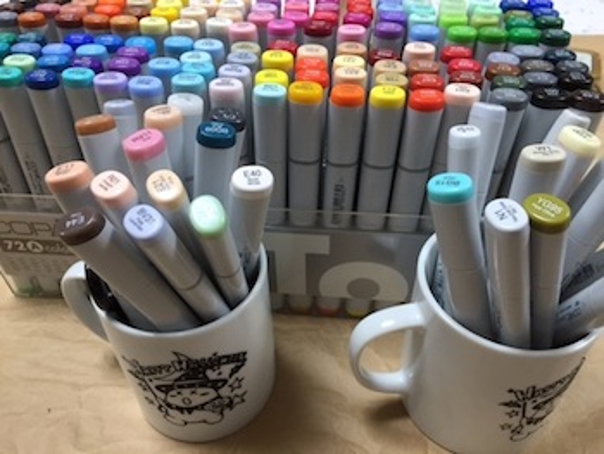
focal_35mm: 29
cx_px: 302
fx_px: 506
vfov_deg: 48.3
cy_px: 227
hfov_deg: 61.6
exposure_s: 1/30
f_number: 2.2
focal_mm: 4.15
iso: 50
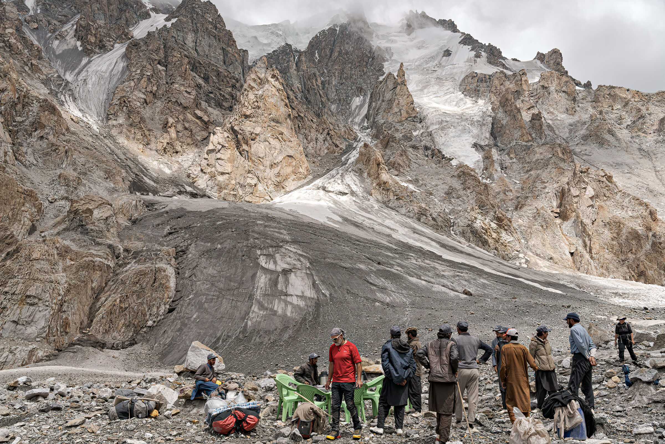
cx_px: 332
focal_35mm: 32
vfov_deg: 41.1
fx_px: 591
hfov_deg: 58.7
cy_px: 222
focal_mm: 32
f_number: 8
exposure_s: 1/320
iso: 100
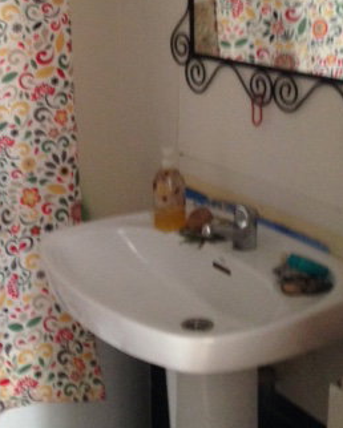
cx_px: 94
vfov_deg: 29.3
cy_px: 130
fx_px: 811
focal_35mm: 64
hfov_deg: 23.7
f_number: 2.4
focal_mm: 4.12
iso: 250
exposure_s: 1/20
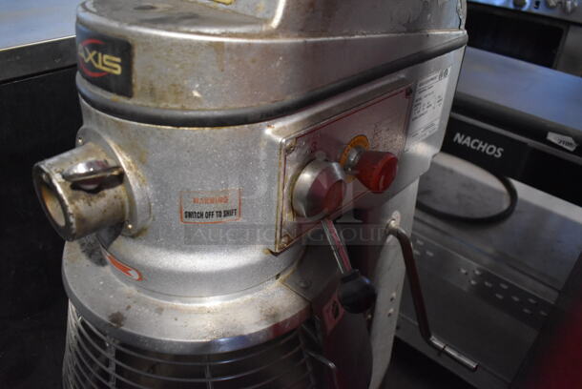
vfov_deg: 48.0
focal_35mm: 27
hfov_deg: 67.3
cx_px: 291
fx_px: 437
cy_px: 194
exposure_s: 1/125
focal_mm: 18
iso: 4500
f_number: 3.5
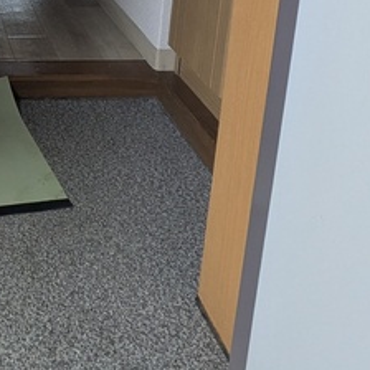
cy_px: -76
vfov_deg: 28.1
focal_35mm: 53
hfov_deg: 28.1
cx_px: -74
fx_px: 641
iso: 107
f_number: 2.2
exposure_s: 1/120
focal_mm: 1.83
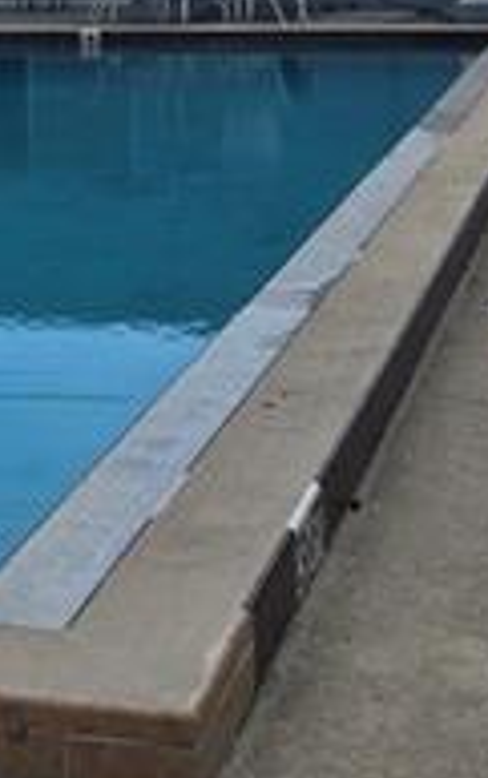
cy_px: 105
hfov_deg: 13.4
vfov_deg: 21.0
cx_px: 28
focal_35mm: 97
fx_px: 2059
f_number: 1.8
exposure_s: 1/2882
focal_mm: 5.4
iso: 80
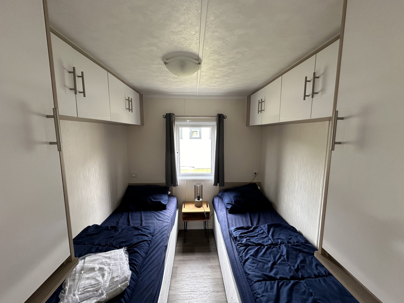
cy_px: 152
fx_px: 163
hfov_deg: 102.1
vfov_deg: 85.7
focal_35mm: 14
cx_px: 202
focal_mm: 2.22
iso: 125
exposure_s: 1/99
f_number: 2.2
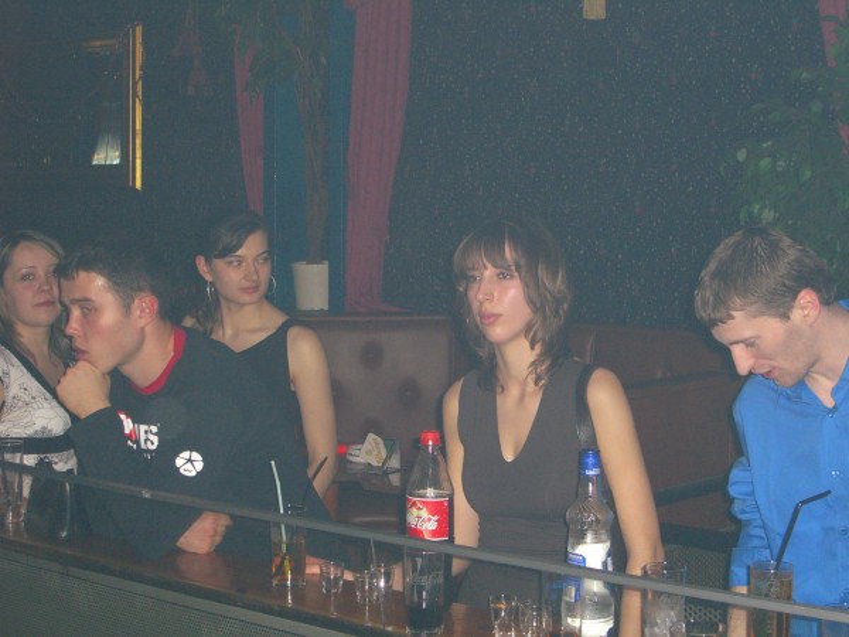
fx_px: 1668
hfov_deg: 28.6
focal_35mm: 68
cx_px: 424
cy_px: 318
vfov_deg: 21.6
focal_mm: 14.2
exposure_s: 1/60
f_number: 4
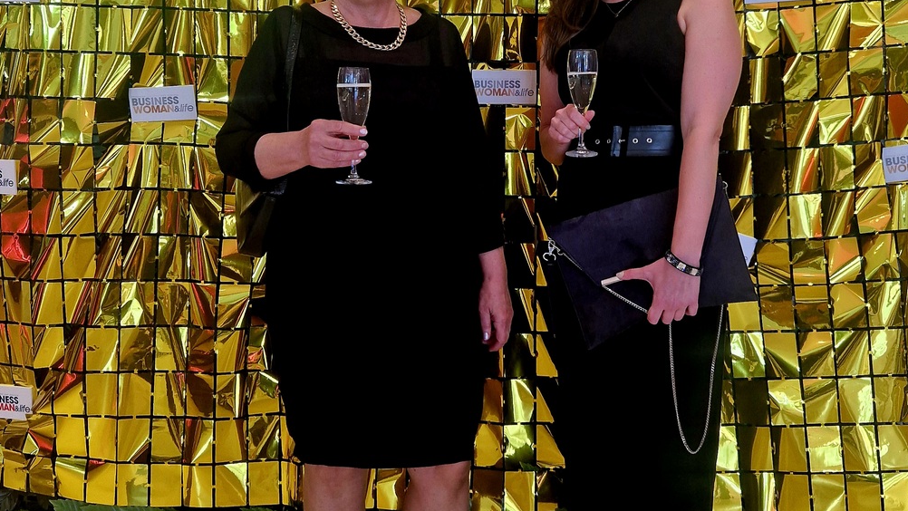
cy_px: 210
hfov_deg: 64.1
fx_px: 722
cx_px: 506
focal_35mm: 30
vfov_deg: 38.8
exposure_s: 1/100
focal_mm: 5.4
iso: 100
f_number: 1.8
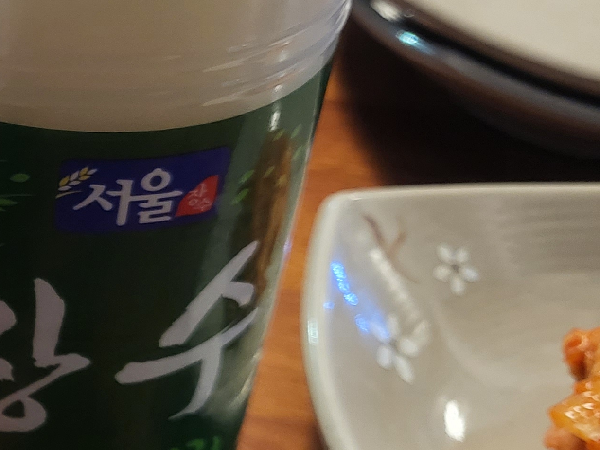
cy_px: 312
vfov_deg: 17.9
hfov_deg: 21.2
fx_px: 1421
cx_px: -217
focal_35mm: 82
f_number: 1.8
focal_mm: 4.25
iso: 320
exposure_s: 1/40
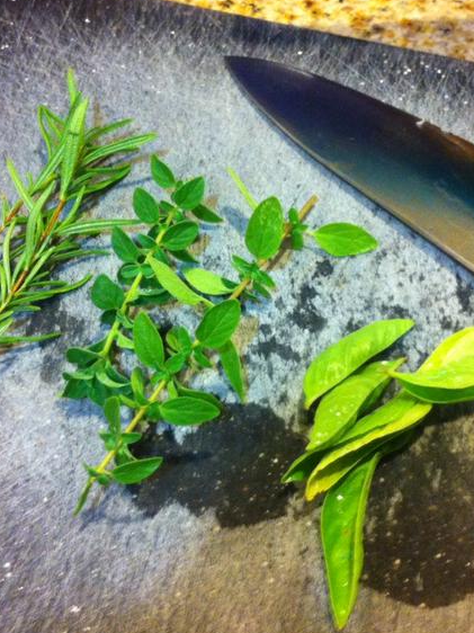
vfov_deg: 34.3
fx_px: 1023
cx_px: 269
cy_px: 289
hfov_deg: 26.1
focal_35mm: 56
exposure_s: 1/15
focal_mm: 3.85
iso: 320
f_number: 2.8
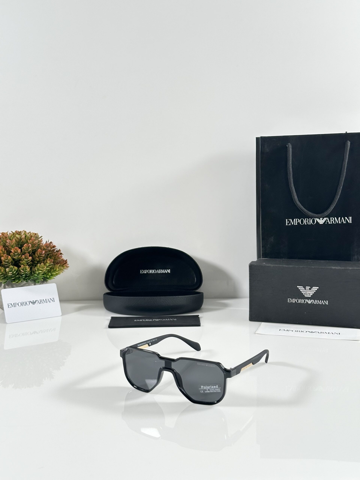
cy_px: 240
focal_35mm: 48
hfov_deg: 30.3
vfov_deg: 39.7
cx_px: 180
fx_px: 666
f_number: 1.78
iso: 125
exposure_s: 1/100
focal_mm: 6.86
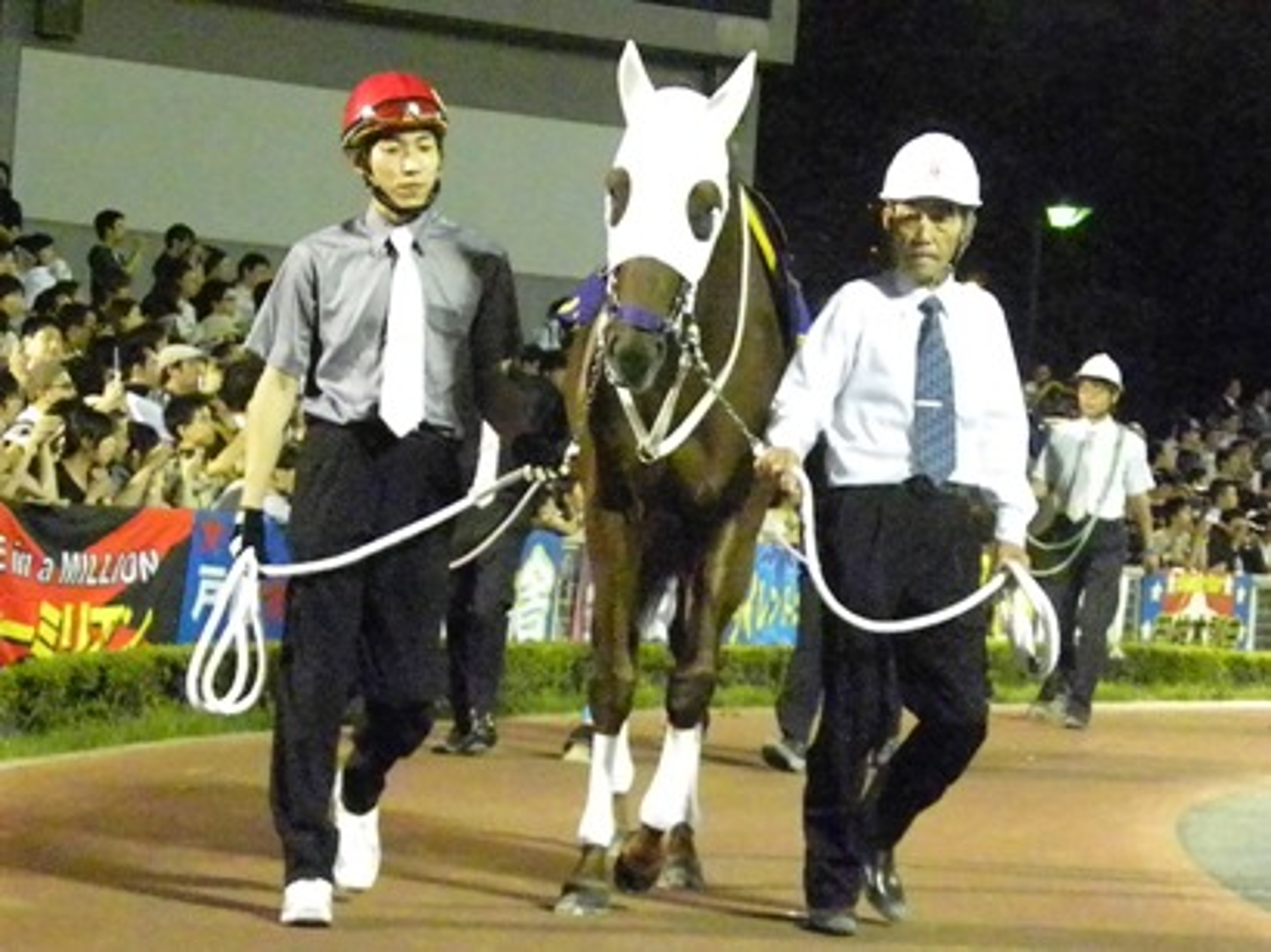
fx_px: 4293
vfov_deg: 12.6
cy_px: 476
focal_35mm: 117
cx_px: 636
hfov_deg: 16.8
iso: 6400
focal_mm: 20.8
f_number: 4.5
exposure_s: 1/197
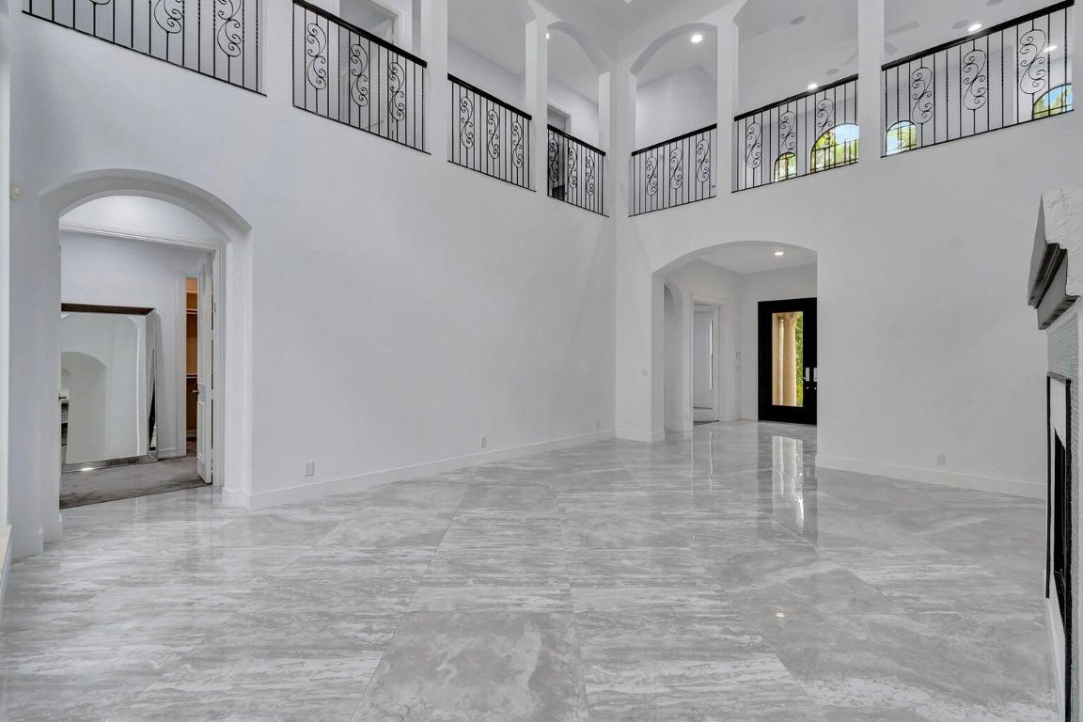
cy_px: 361
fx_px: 451
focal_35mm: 15
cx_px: 542
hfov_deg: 100.4
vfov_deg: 77.3
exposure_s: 1/15
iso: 640
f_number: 8
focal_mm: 10
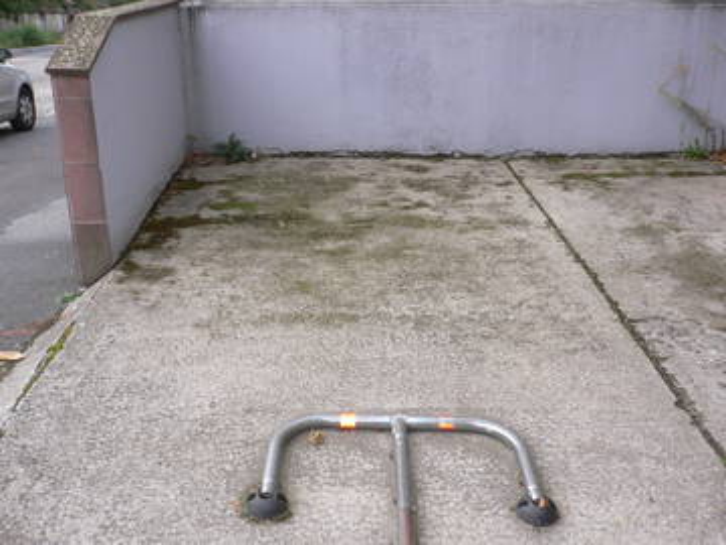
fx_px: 734
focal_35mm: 35
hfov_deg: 52.6
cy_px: 272
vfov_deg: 40.7
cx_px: 363
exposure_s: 1/200
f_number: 2.8
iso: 100
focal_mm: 5.8
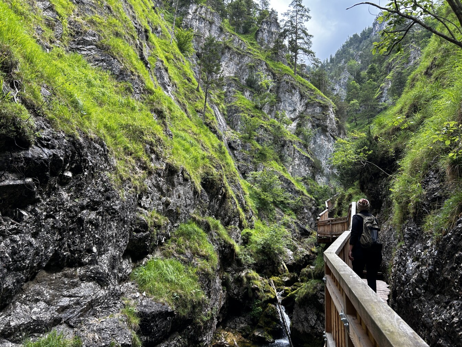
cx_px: 231
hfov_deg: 67.3
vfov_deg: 53.1
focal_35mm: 26
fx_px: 347
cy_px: 174
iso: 50
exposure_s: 1/323
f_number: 1.5
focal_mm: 5.7
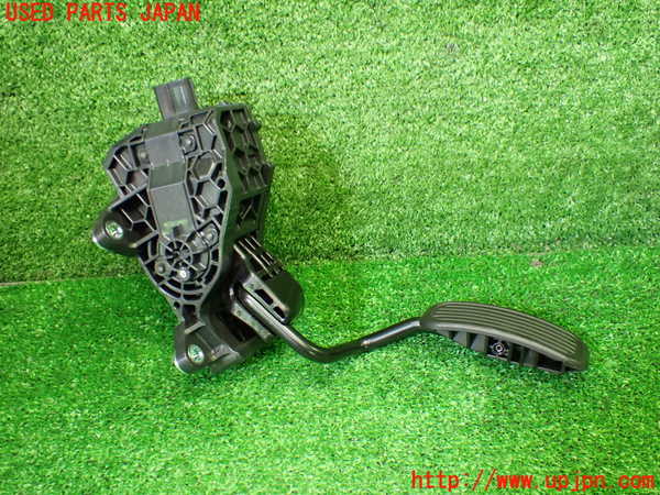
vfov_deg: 37.7
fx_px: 725
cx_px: 330
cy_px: 248
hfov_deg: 49.0
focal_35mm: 38
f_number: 2.7
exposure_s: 1/60
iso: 800
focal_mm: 6.83
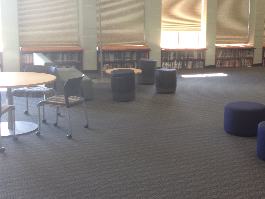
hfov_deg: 34.0
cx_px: 207
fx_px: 421
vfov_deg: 26.5
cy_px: 79
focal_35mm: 55
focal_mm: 4.12
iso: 50
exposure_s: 1/20
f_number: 2.4
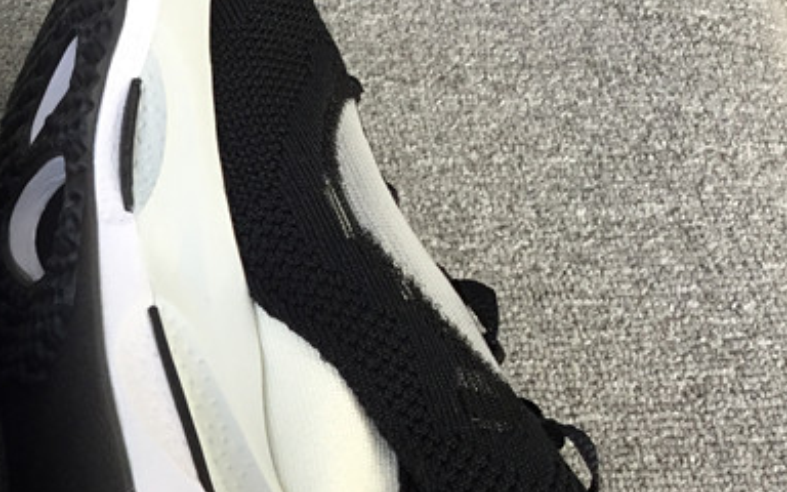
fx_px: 1652
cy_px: 391
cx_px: -92
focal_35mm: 77
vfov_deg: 16.8
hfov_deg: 24.8
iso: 25
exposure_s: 1/129
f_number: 2.4
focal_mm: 3.3
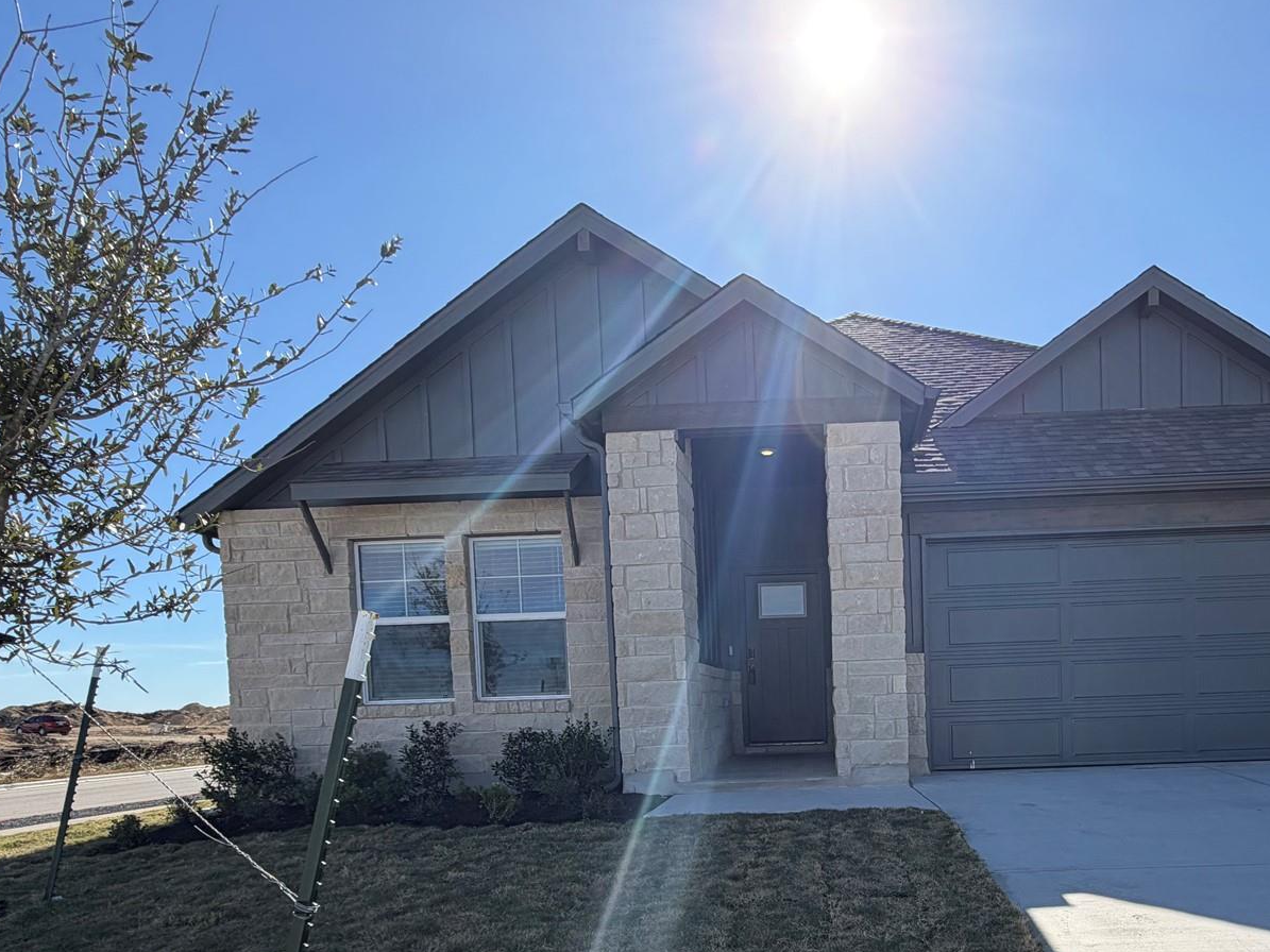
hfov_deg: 70.0
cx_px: 822
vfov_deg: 53.5
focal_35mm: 24
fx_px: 880
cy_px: 743
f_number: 2.2
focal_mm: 2.22
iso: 25
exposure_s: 1/770
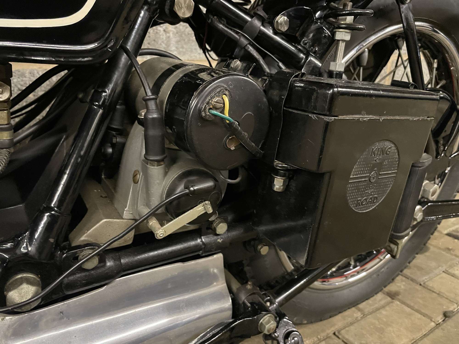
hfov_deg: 67.3
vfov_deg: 53.1
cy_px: 172
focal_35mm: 26
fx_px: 345
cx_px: 230
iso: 800
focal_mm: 4.2
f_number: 1.6
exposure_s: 1/25
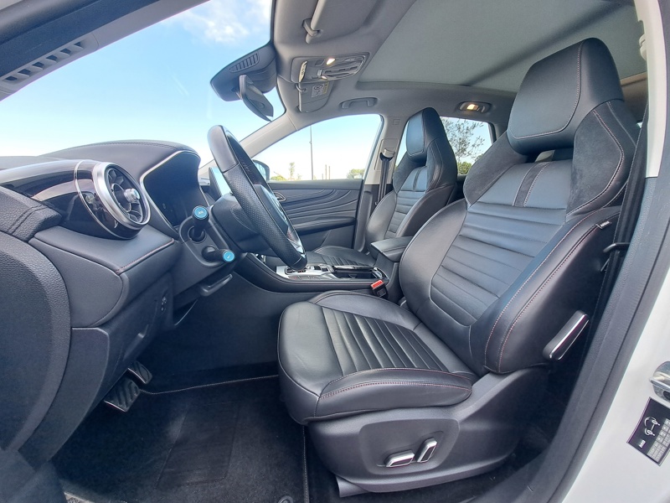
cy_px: 252
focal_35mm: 13
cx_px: 335
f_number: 2.2
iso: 64
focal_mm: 1.74
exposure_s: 1/100
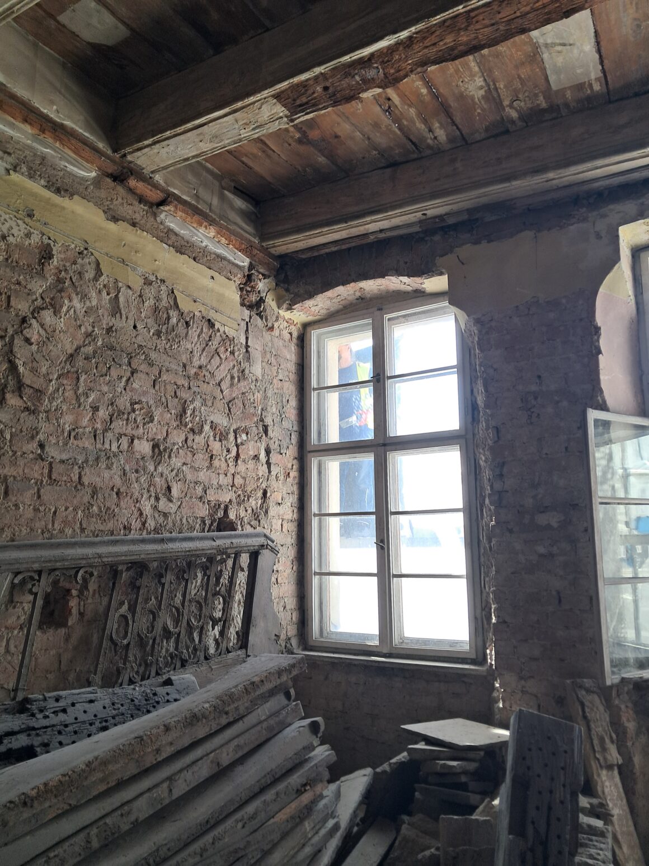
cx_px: 324
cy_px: 433
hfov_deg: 51.3
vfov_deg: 65.3
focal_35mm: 27
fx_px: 675
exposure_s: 1/25
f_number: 1.8
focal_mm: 4
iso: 50
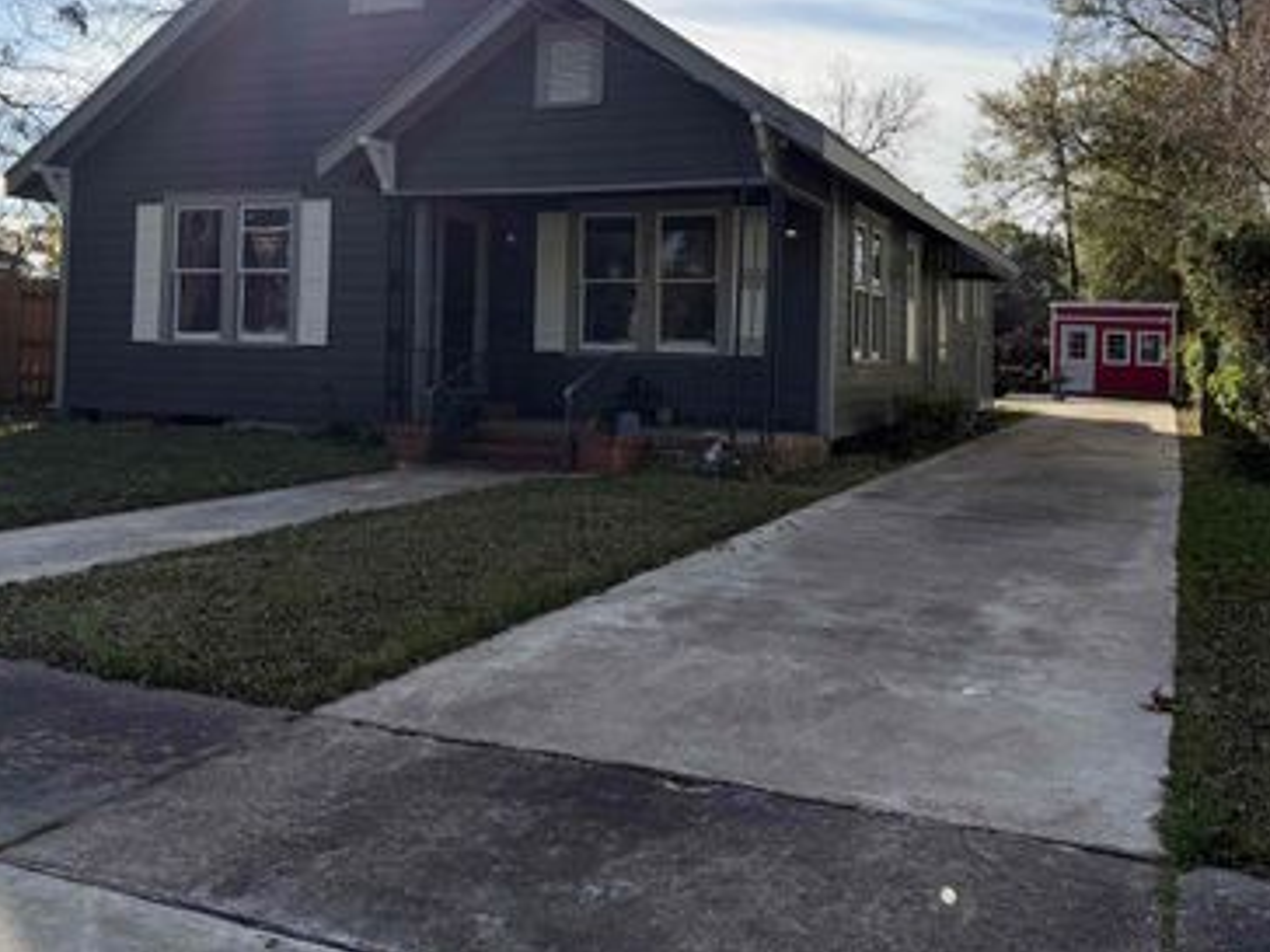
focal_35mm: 33
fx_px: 1211
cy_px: 309
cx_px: 607
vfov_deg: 42.3
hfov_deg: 55.3
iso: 80
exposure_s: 1/6173
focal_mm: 6.76
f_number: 1.78
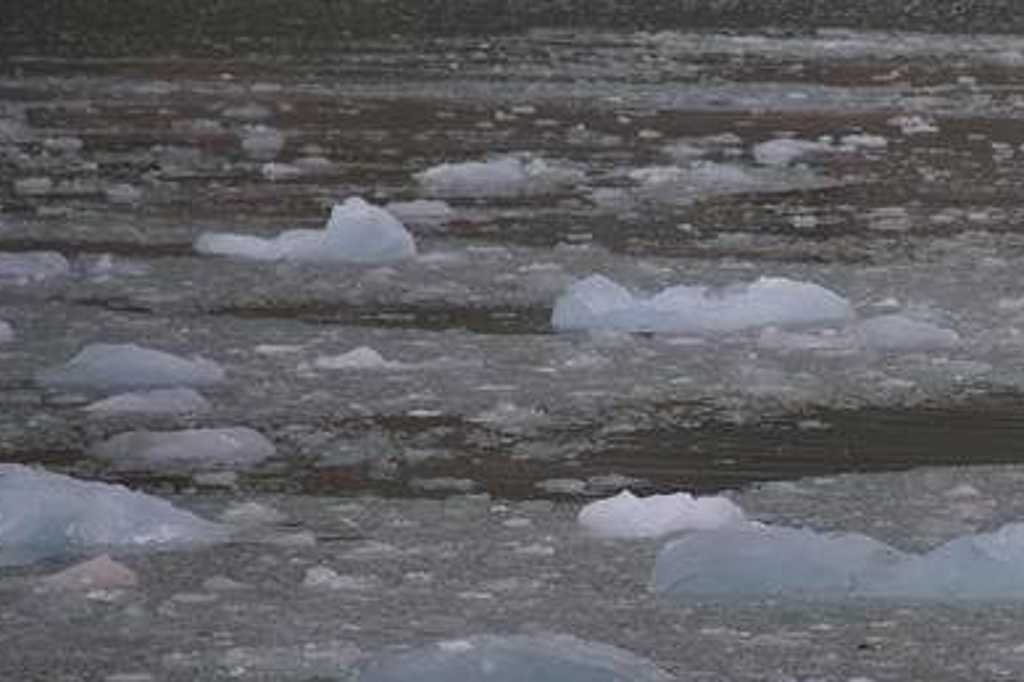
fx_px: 11230
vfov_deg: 3.5
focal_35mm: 395
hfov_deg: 5.2
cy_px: 906
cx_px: 1456
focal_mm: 120
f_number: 5
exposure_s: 1/250
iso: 100
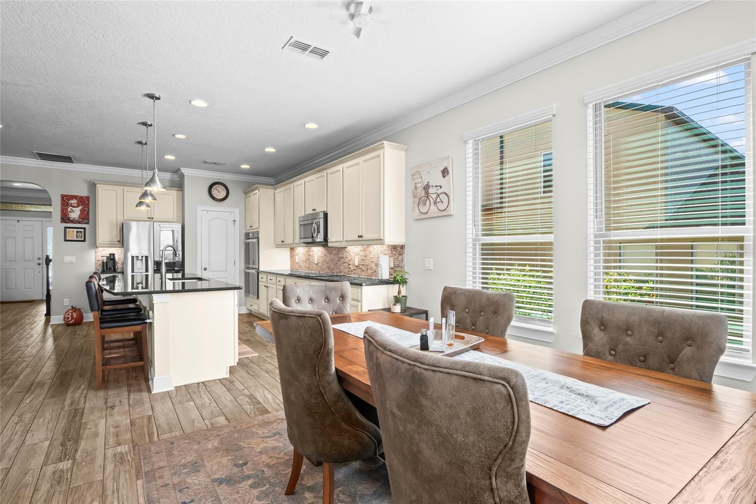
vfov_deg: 72.0
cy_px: 252
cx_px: 378
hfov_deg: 95.0
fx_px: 346
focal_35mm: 16
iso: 200
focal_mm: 11
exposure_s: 1/2.5
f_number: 8
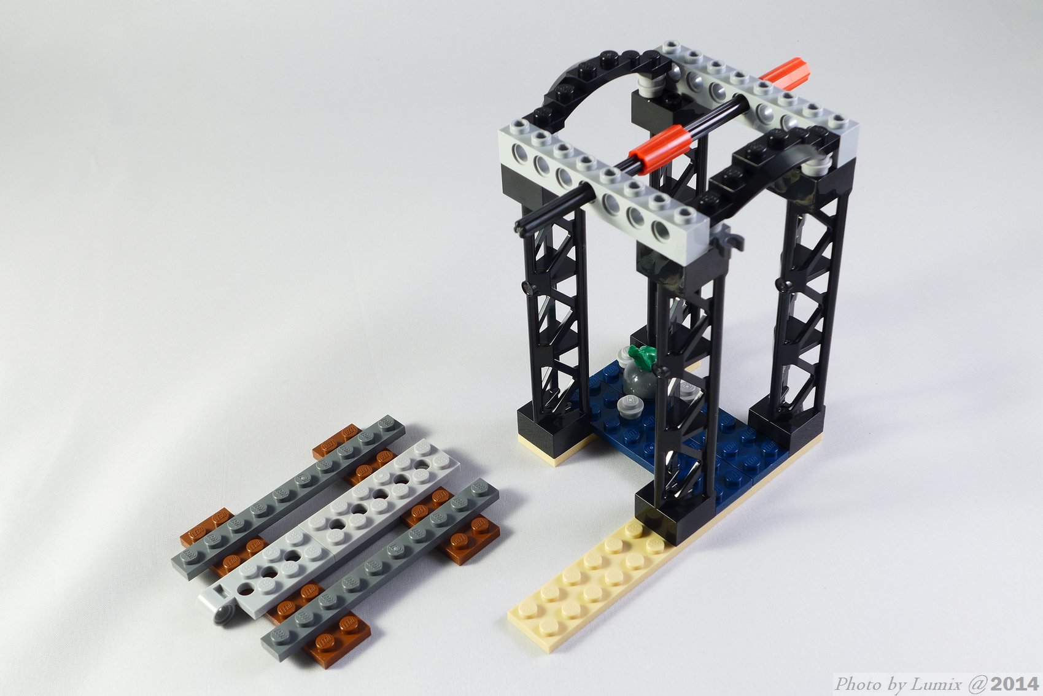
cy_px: 348
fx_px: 1449
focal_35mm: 50
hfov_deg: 39.6
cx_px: 522
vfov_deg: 27.0
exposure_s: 1/2
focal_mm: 9.8
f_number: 4.5
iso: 80
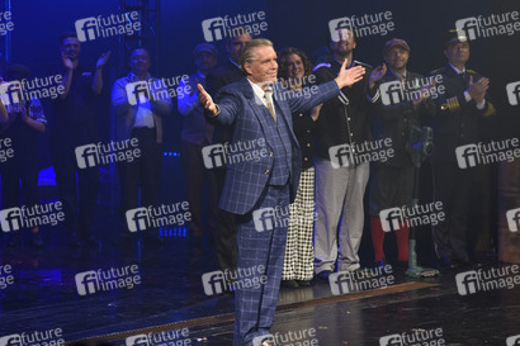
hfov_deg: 15.5
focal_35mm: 132
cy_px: 185
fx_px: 1906
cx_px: 252
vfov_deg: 10.4
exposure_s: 1/60
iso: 1250
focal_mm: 120
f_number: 6.3
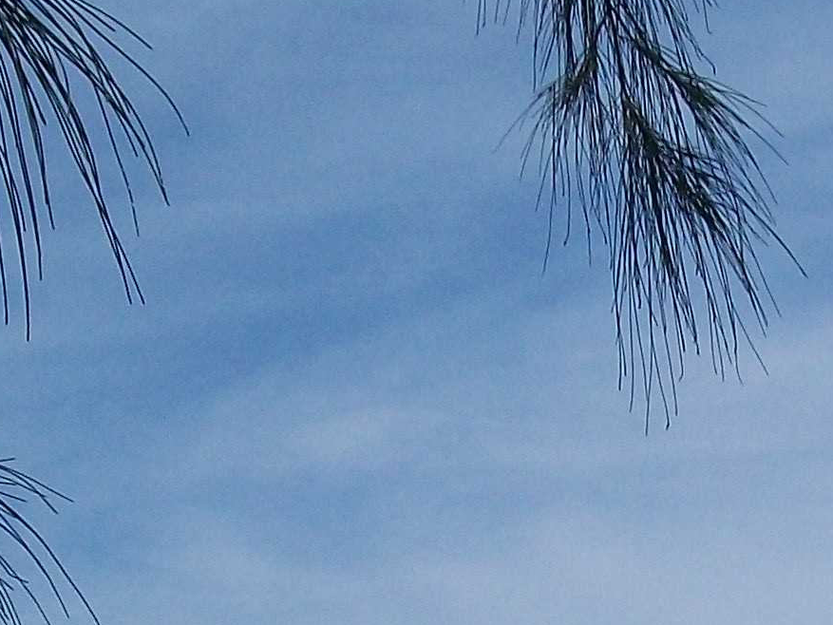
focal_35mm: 134
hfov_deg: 14.7
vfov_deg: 10.5
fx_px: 3225
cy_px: 1062
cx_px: 611
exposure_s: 1/1401
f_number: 4.8
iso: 80
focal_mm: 6
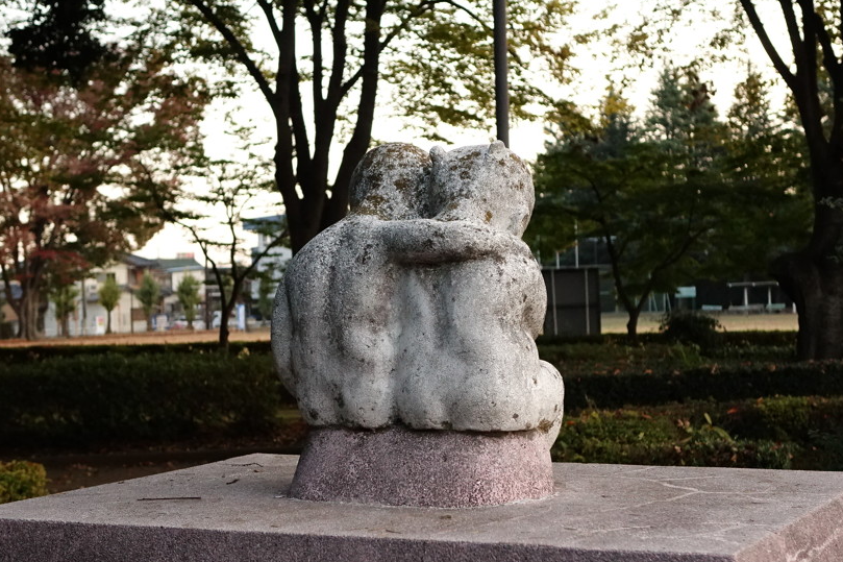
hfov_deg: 32.4
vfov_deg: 21.9
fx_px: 1451
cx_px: 440
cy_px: 283
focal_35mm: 62
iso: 1600
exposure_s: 1/800
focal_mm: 17.83
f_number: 2.8
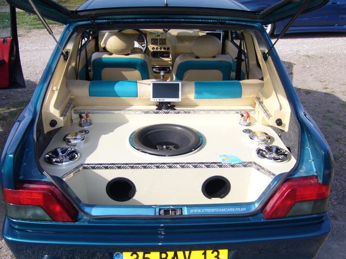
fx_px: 350
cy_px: 130
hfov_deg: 52.6
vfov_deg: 40.7
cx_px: 173
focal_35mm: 35
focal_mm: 5.8
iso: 80
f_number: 5.6
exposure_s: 1/160
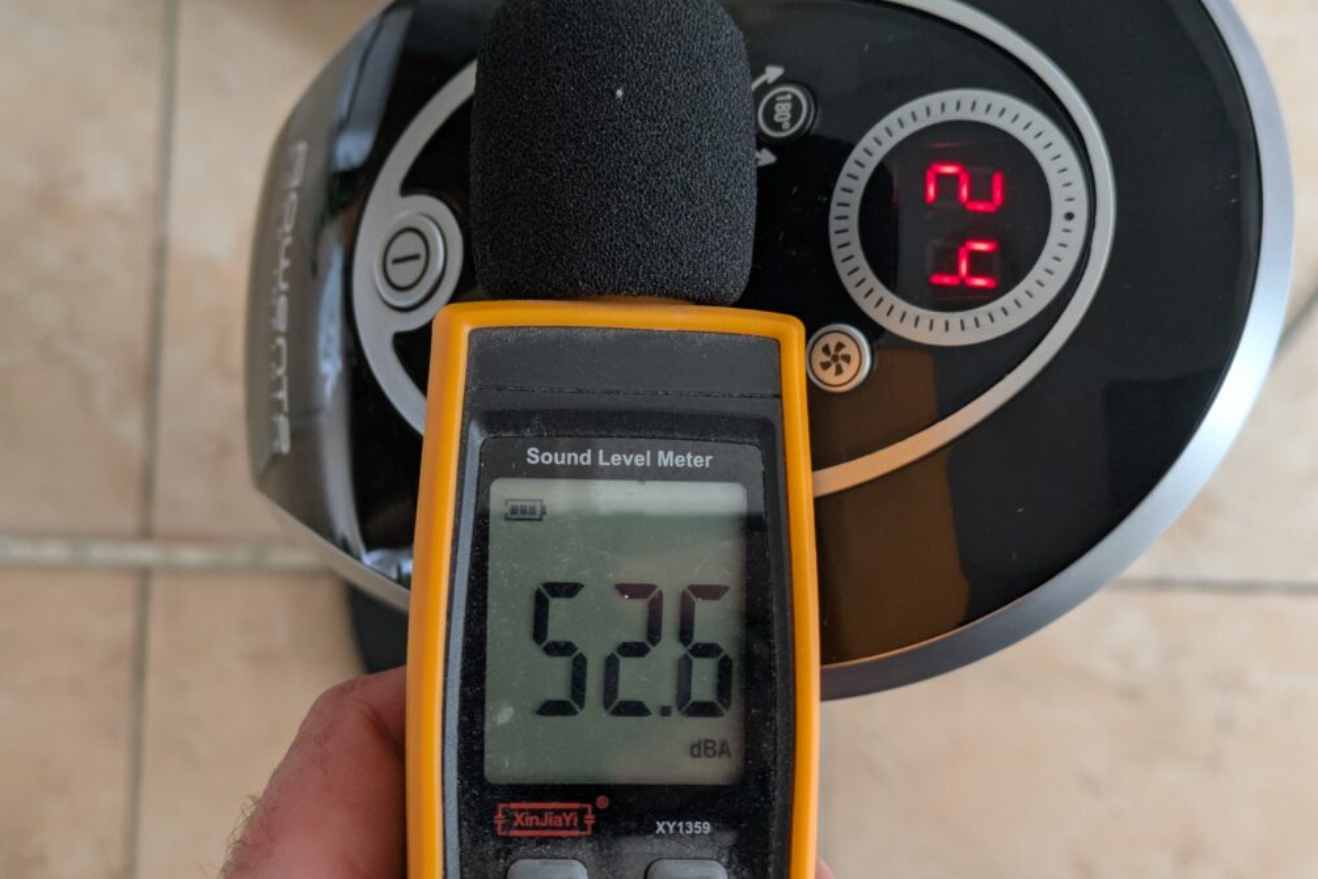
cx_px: 668
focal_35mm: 54
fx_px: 1977
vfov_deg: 25.1
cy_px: 421
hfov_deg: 36.9
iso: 123
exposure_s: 1/40
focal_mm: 5.43
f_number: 1.89
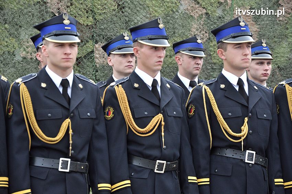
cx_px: 146
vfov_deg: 9.9
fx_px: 1118
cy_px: 97
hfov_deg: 14.9
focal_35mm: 138
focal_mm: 92
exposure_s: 1/500
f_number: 5.6
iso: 500
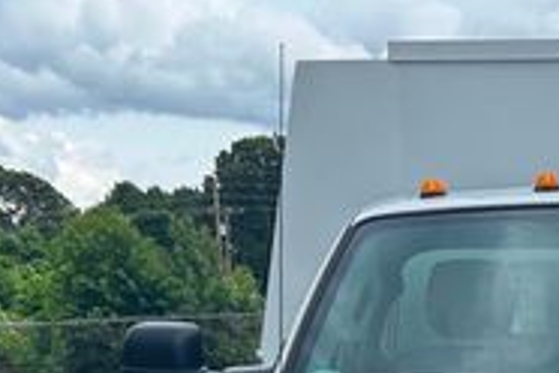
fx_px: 1444
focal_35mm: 93
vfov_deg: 13.2
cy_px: 686
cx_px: 556
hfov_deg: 21.2
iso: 50
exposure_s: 1/1838
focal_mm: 5.7
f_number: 1.5
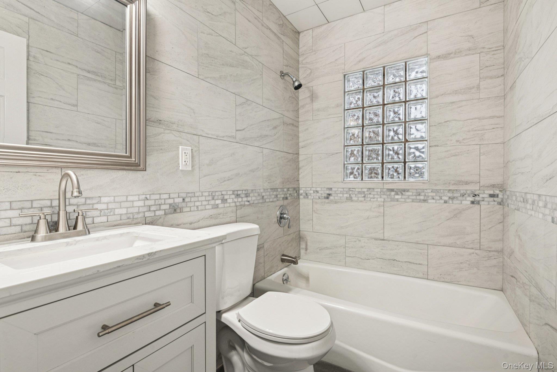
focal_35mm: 17
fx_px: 263
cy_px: 186
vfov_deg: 70.4
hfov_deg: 93.3
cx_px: 278
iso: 400
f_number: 8
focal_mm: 17
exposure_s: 1/15
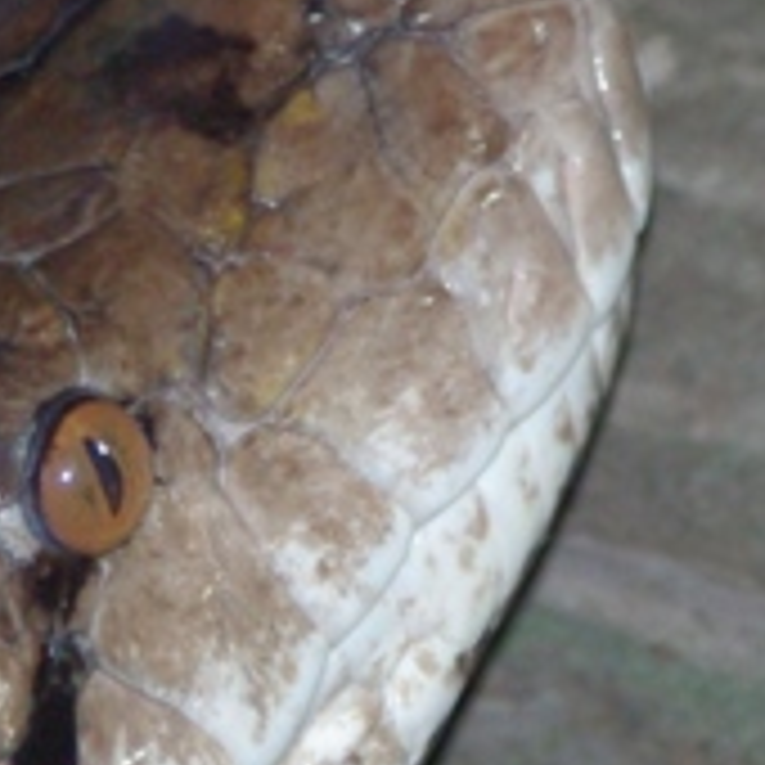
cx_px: 306
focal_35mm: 647
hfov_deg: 2.7
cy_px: 486
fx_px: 16177
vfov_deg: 2.7
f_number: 4.5
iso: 800
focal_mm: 107.5
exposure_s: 1/125
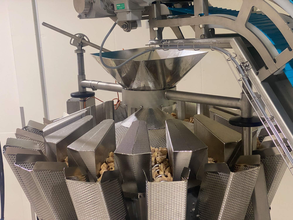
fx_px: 440
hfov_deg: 36.8
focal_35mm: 52
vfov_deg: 28.0
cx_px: 146
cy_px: 110
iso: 160
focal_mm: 6
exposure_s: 1/50
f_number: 2
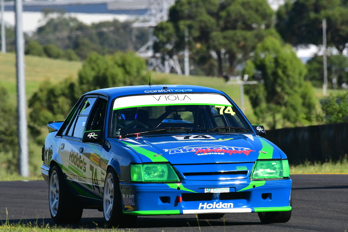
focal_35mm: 750
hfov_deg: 2.8
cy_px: 116
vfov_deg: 1.8
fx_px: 7248
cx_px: 174
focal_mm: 500
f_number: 11
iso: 500
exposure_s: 1/640
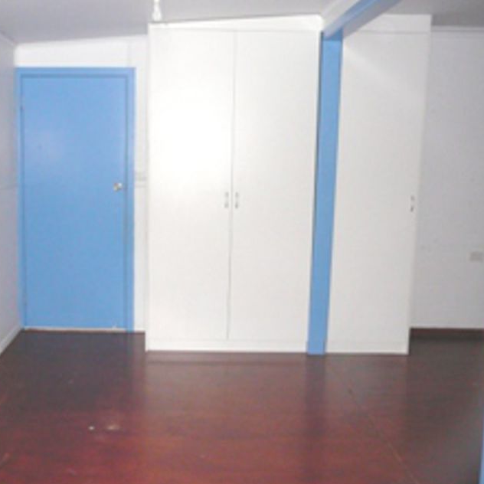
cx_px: 174
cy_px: 257
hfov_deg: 38.0
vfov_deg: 38.3
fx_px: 696
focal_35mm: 44
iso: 250
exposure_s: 1/30
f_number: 2.8
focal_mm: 5.2
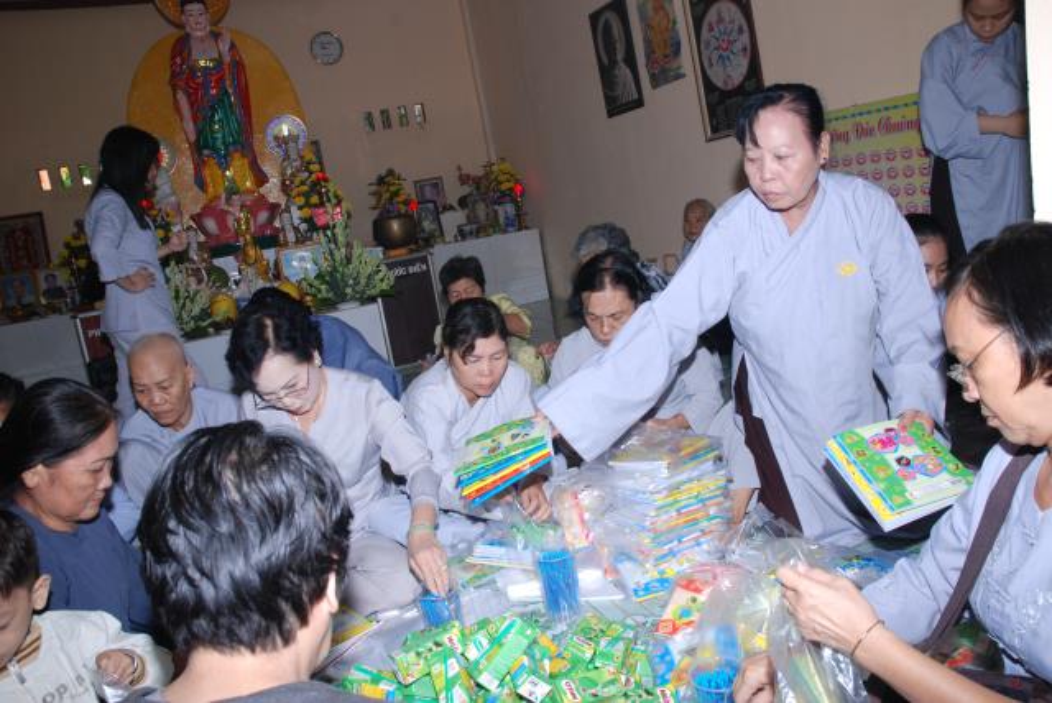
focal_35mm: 27
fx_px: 790
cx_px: 526
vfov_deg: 48.0
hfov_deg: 67.3
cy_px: 352
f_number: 9
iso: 400
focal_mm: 18
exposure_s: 1/60
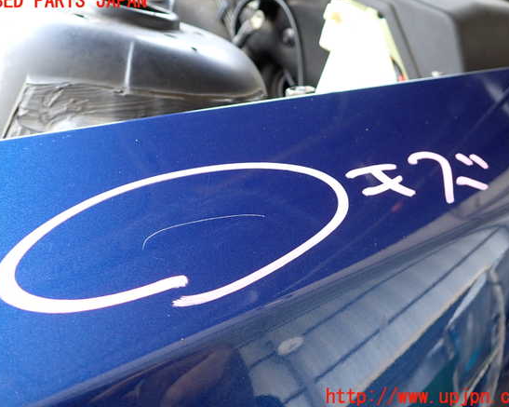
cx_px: 257
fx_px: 452
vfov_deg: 48.5
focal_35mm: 30
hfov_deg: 58.8
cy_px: 199
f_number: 2.2
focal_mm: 5.05
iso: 200
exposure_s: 1/60
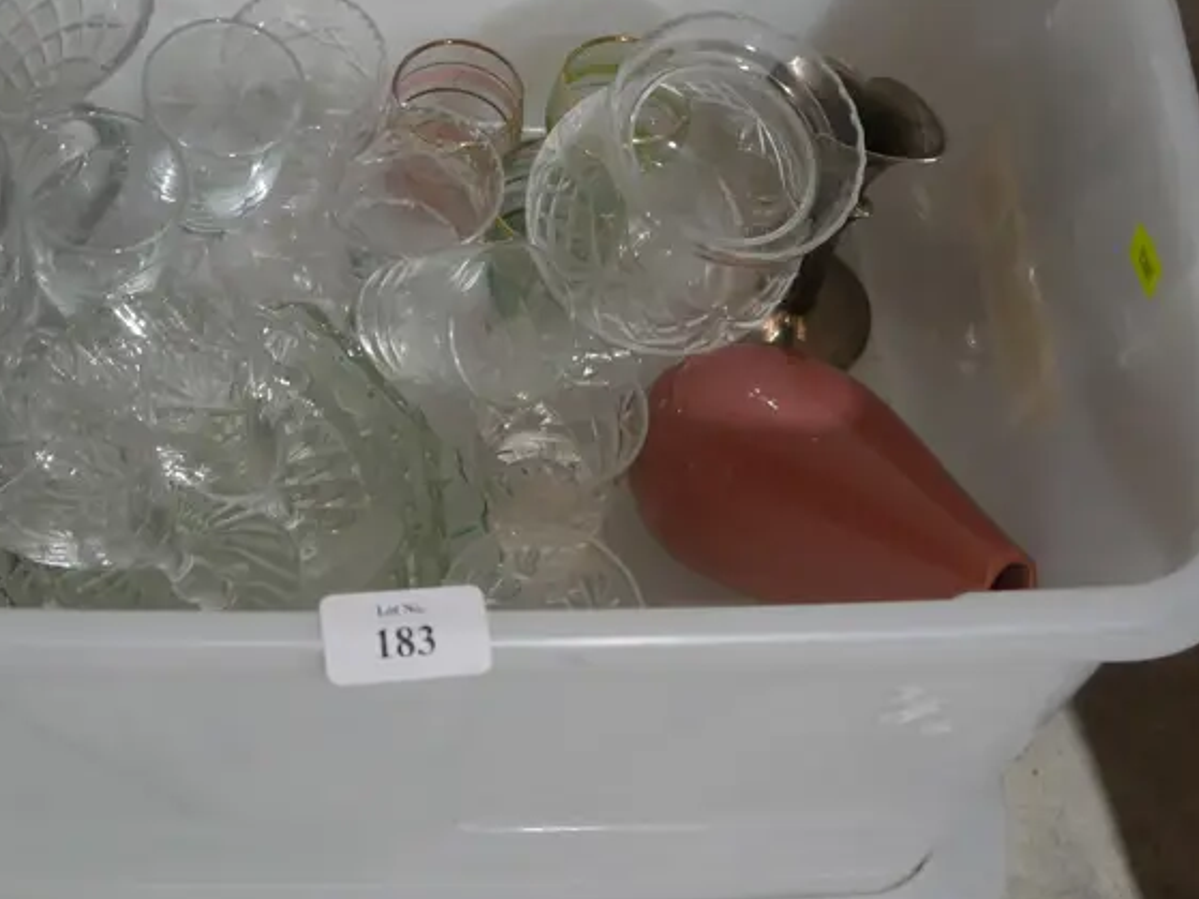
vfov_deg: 19.0
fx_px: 2666
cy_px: 237
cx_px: 358
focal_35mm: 77
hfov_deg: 25.2
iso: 500
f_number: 4.6
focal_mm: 21
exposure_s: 1/60
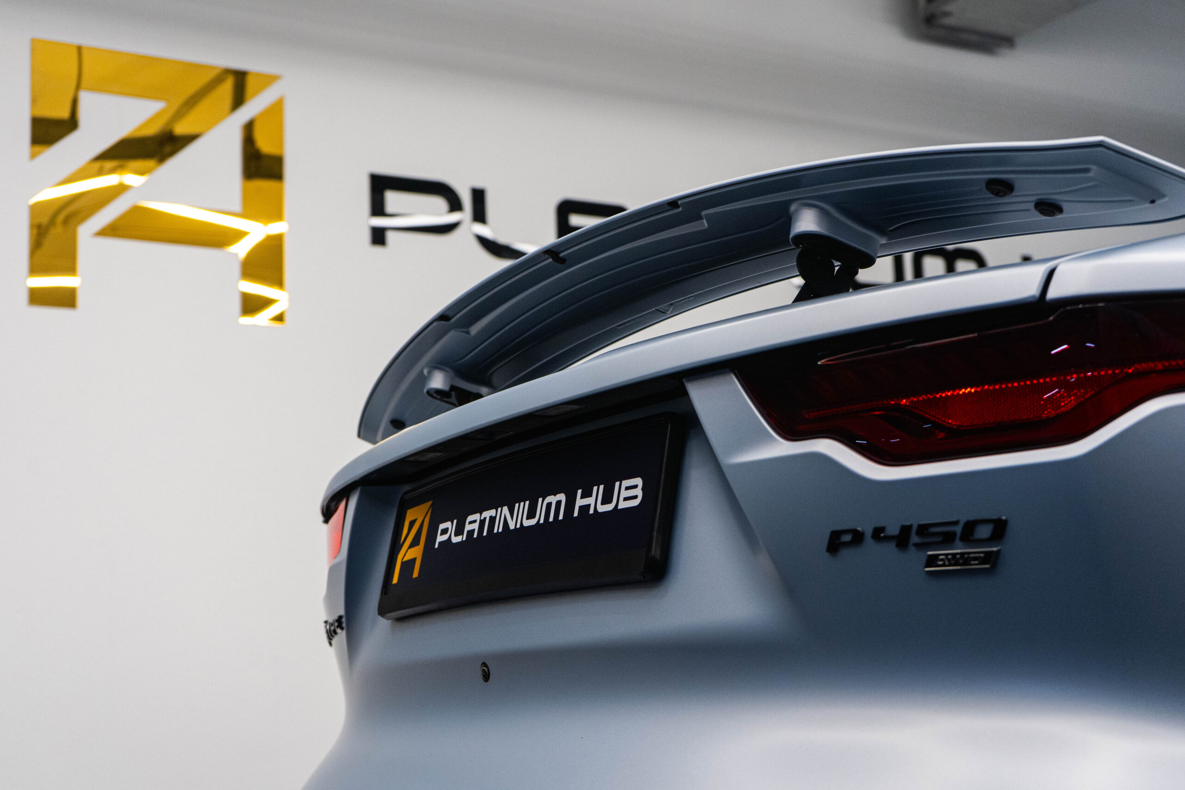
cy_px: 395
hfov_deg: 40.3
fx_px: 1613
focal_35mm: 49
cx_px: 592
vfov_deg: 27.5
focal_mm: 49
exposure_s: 1/100
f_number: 5.6
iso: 1600
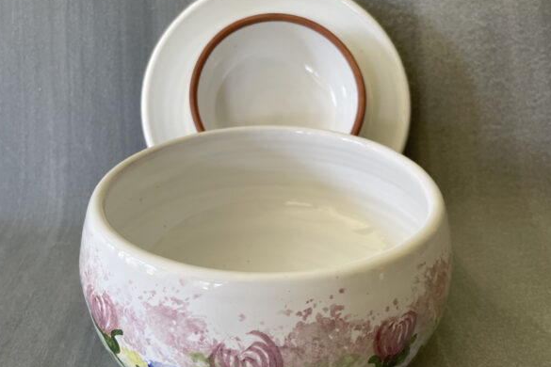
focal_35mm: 37
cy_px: 197
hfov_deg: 51.9
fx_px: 566
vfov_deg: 35.9
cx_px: 271
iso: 125
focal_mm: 4.2
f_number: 1.6
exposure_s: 1/121
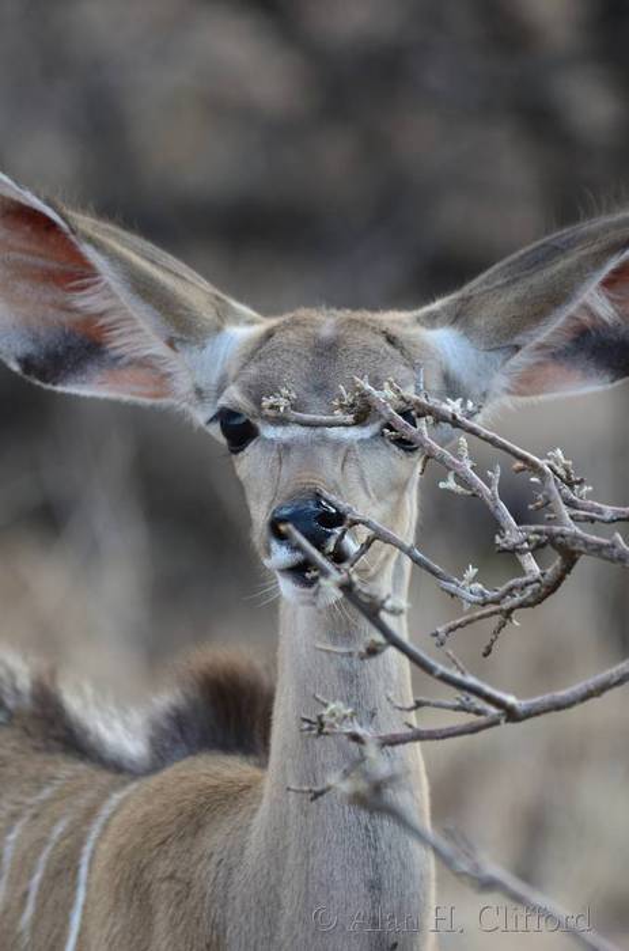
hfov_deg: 2.3
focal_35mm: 600
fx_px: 15810
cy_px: 476
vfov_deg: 3.4
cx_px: 314
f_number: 5.6
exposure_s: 1/400
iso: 560
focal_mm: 400
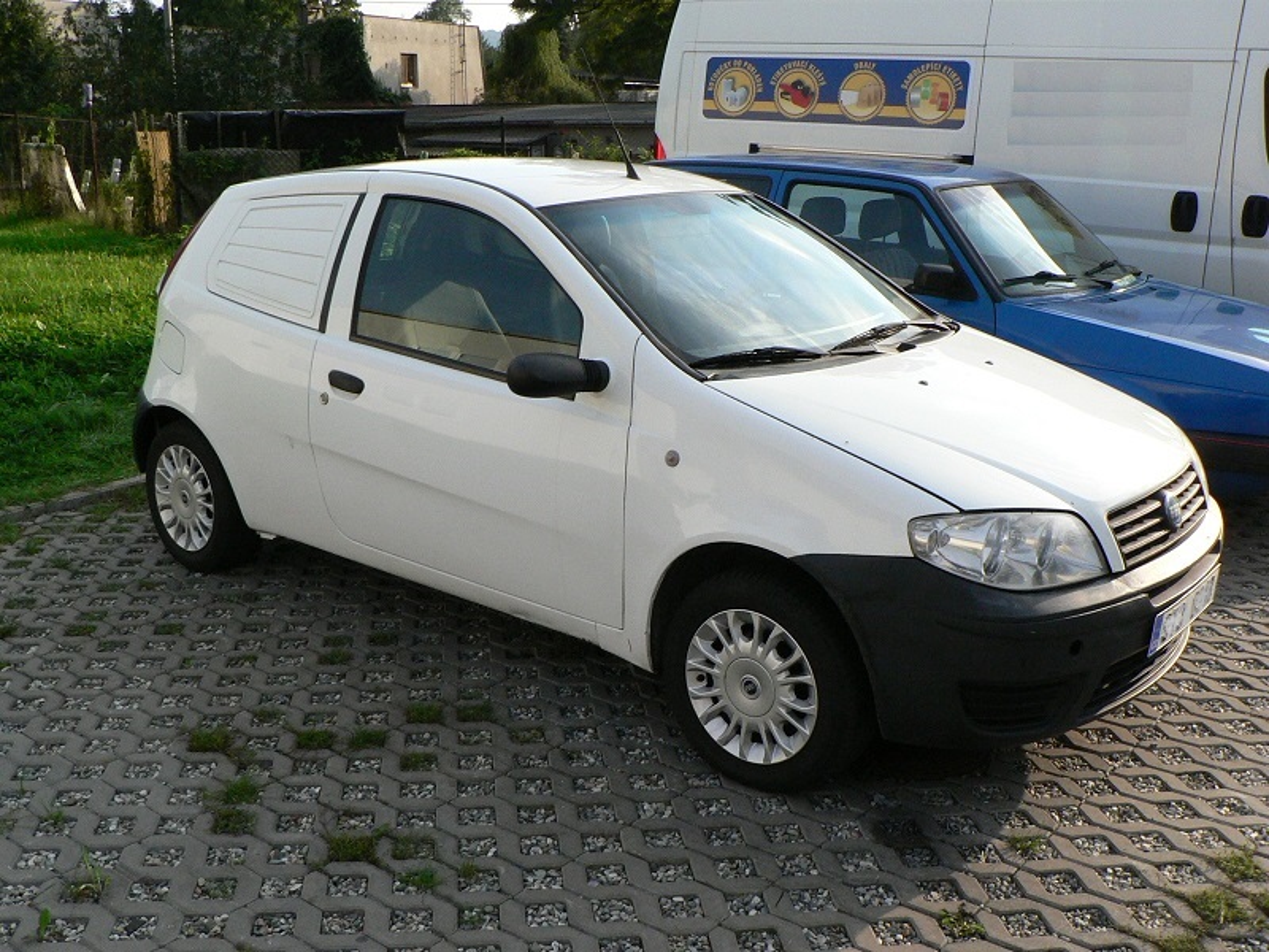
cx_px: 634
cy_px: 476
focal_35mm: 35
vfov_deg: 40.7
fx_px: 1283
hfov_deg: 52.6
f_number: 5.6
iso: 200
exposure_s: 1/400
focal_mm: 6
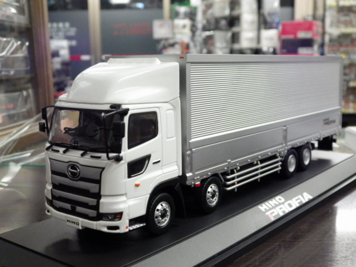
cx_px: 178
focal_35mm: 50
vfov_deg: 29.1
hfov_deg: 38.2
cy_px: 134
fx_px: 514
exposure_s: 1/45
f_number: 3.8
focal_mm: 9
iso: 800
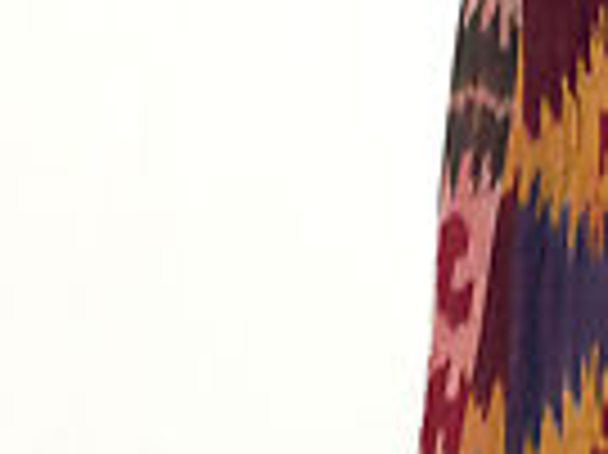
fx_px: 2422
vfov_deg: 10.7
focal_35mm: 138
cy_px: 252
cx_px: 878
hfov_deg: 13.6
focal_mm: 3.3
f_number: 2.4
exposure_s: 1/60
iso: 32
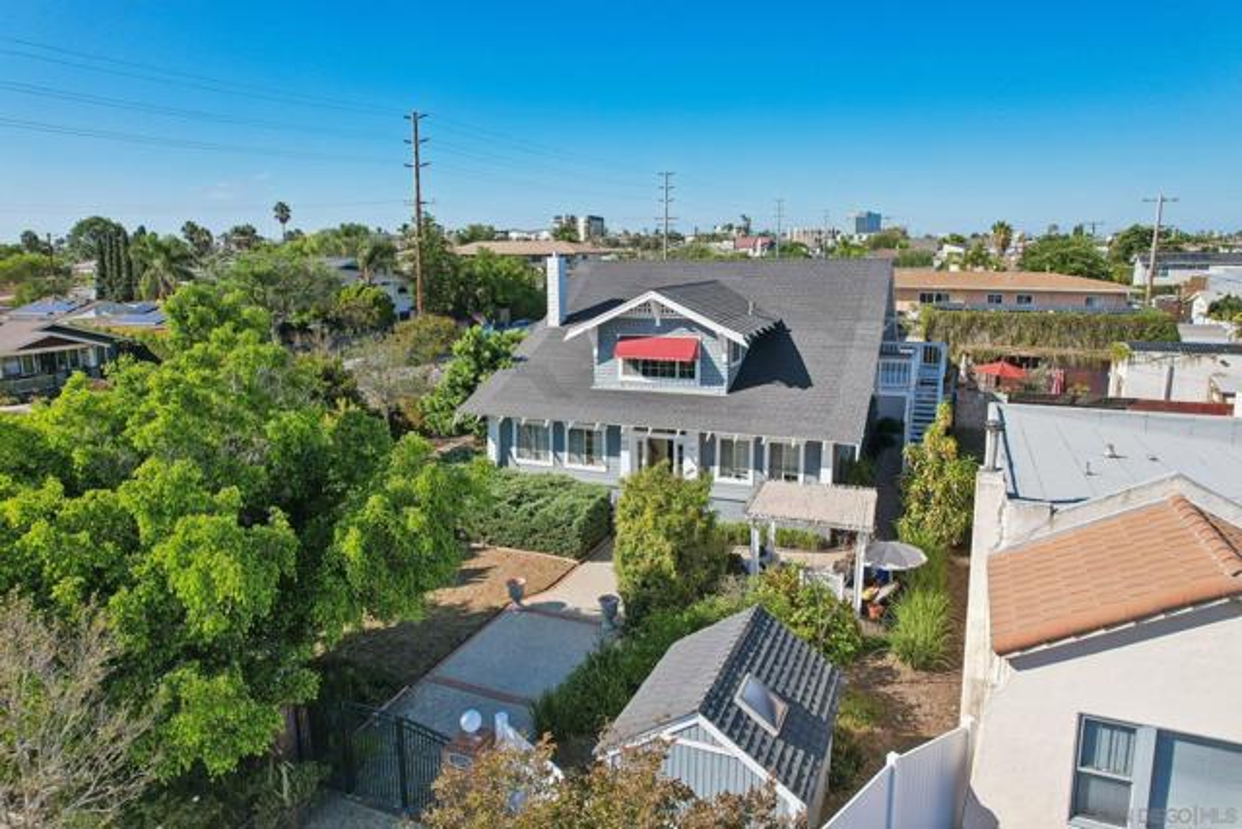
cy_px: 414
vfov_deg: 57.3
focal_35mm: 22
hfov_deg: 78.6
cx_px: 621
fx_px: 759
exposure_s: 1/1600
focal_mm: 8.4
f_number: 2.8
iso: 100
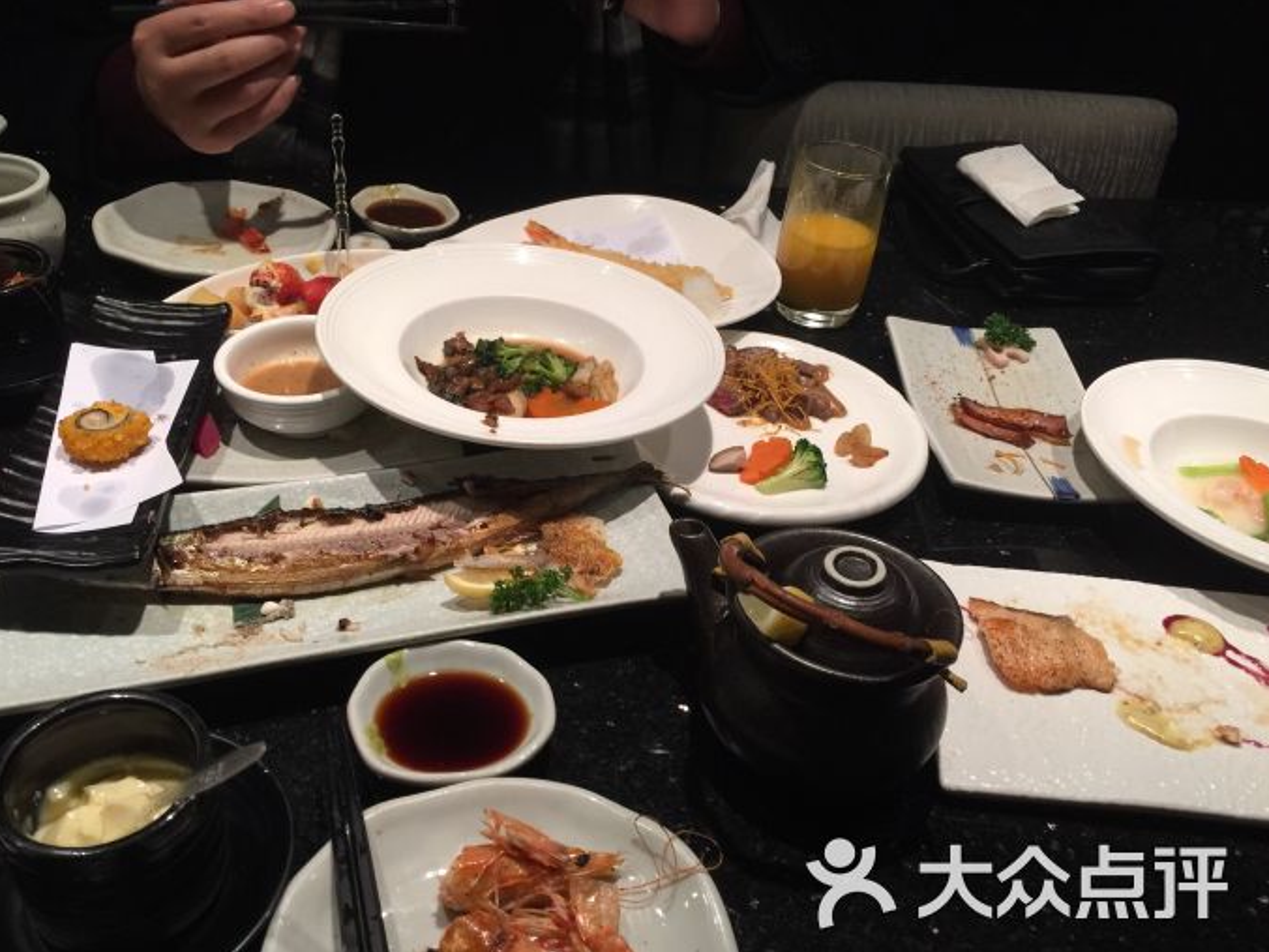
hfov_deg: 59.9
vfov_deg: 46.8
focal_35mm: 30
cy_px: 488
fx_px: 1100
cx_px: 620
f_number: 2.2
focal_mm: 4.15
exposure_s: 1/15
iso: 50
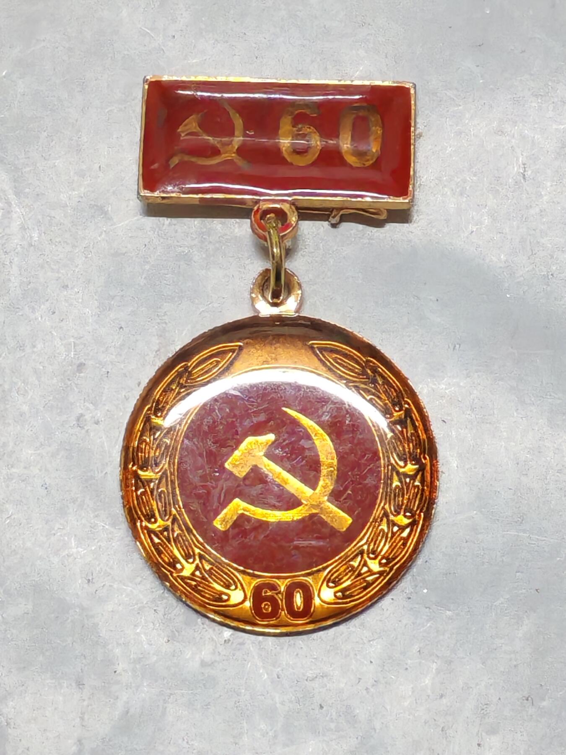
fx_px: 3554
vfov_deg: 12.1
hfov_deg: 9.1
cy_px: 378
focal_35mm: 163
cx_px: 283
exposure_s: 1/33
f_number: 1.95
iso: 640
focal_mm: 5.52
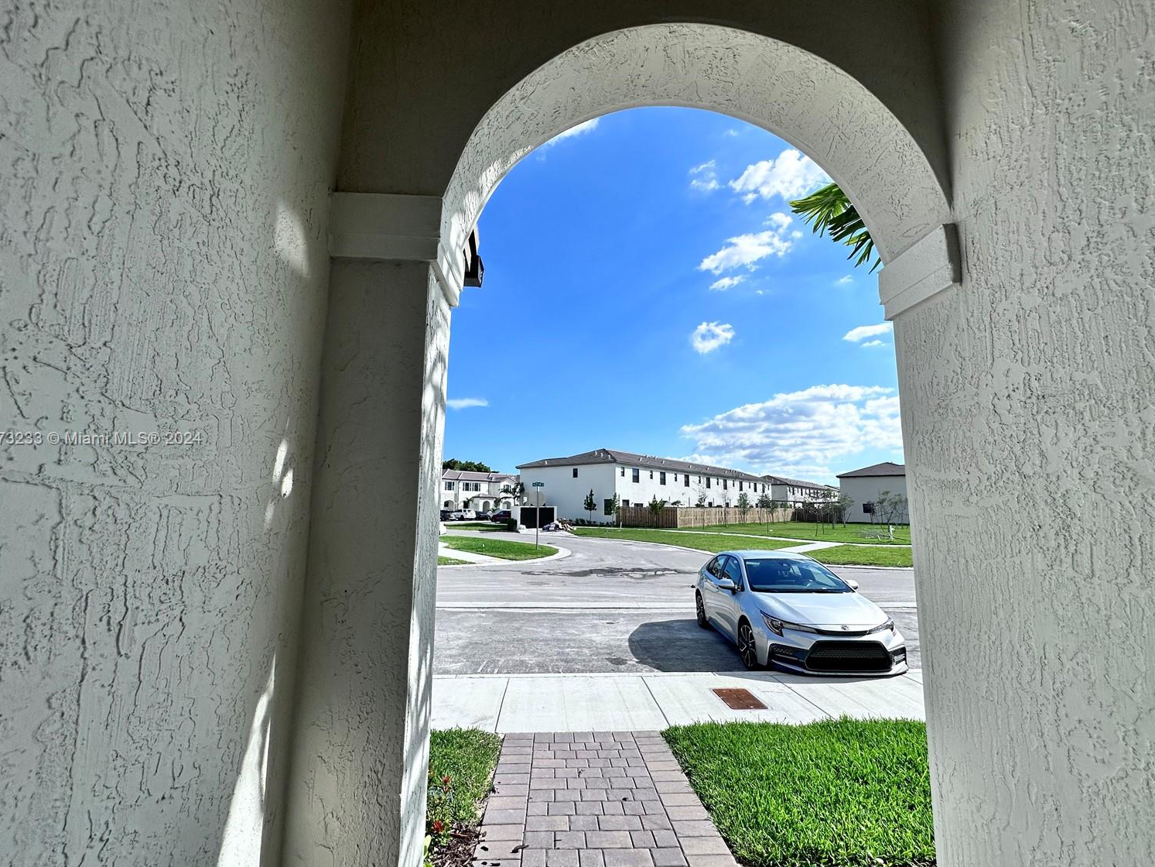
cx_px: 573
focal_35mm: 15
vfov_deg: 81.7
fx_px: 501
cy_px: 440
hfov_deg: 98.2
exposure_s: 1/3300
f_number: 2.2
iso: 50
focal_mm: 2.22
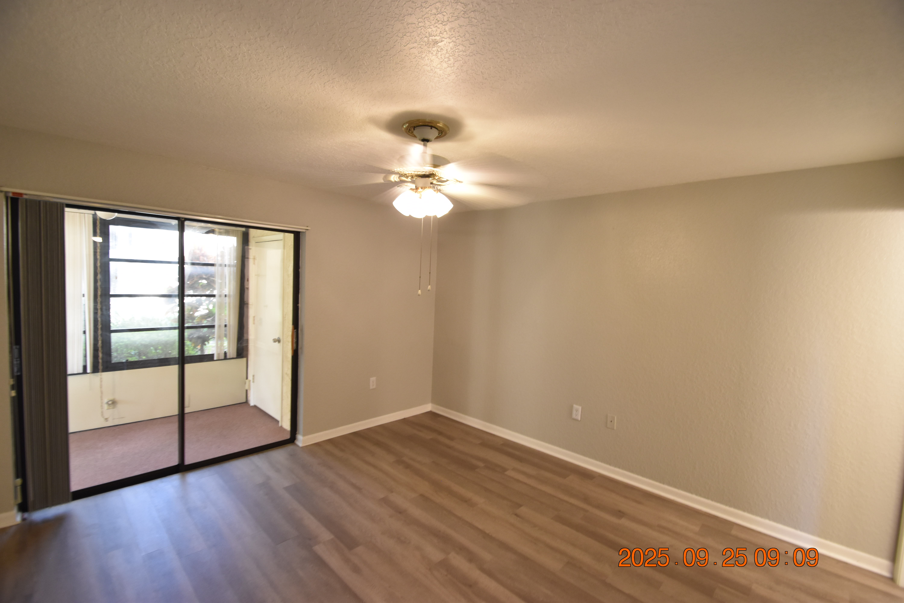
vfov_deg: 77.3
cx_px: 452
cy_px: 302
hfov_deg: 100.4
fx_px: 377
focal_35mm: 15
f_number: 3.5
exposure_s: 1/15
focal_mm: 10
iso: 800
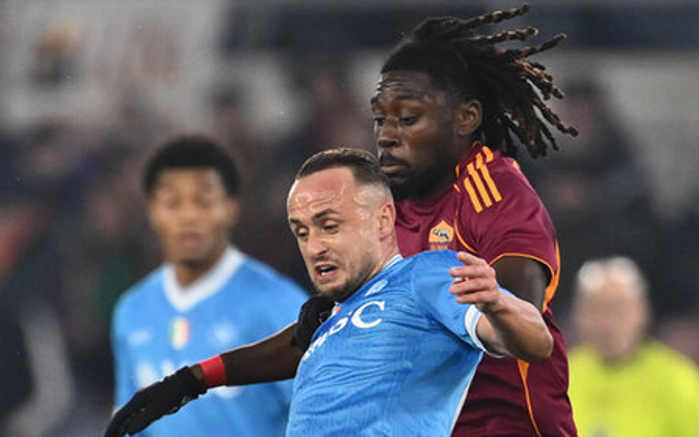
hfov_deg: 2.3
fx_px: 17755
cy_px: 509
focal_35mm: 932
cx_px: 304
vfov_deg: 1.4
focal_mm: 400
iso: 1600
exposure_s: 1/2000
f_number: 3.2
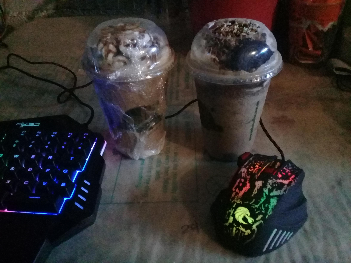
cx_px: 176
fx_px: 314
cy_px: 132
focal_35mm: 31
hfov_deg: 58.4
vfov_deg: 45.4
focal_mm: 3.3
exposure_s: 1/15
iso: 1000
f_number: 2.2
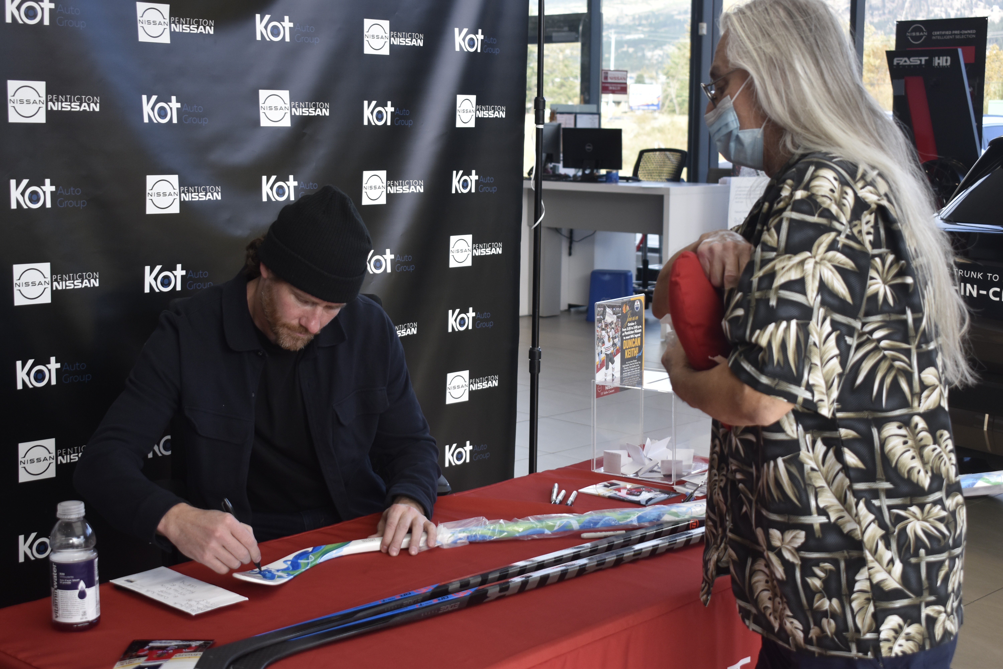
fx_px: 1463
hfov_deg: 37.9
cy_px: 334
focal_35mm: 52
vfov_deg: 25.8
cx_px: 502
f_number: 4.5
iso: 500
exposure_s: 1/250
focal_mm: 35
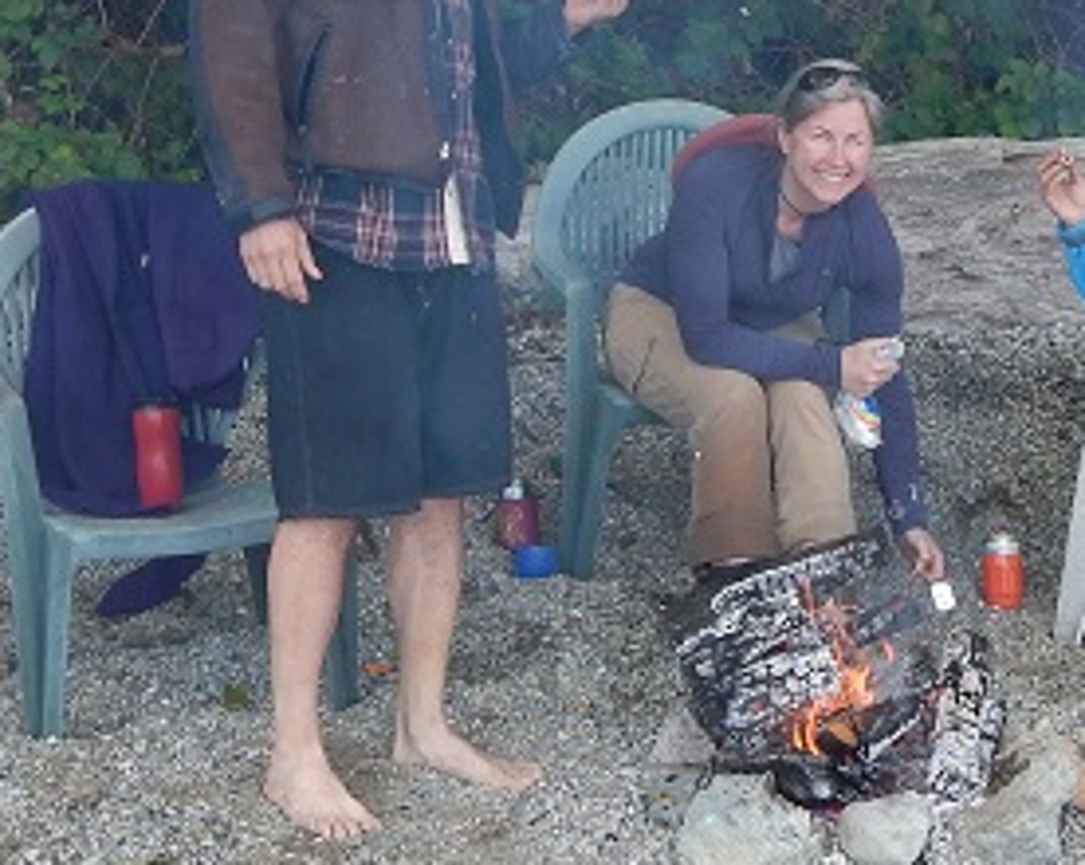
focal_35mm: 85
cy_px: 303
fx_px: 2726
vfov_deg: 18.0
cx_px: 1030
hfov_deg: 21.9
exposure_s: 1/80
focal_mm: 5.5
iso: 125
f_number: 3.9
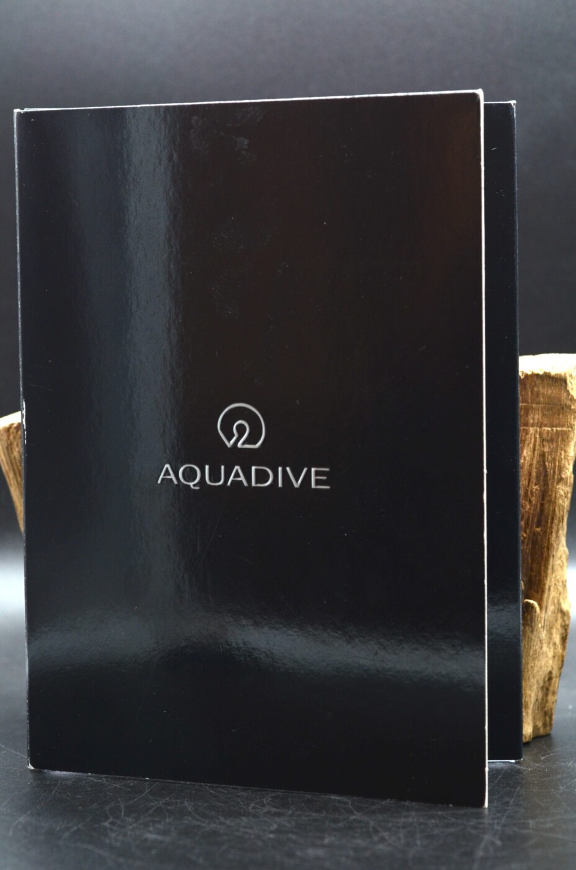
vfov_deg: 22.7
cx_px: 288
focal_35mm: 90
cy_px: 435
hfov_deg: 15.1
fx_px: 2168
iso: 500
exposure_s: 1/40
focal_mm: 60
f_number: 8
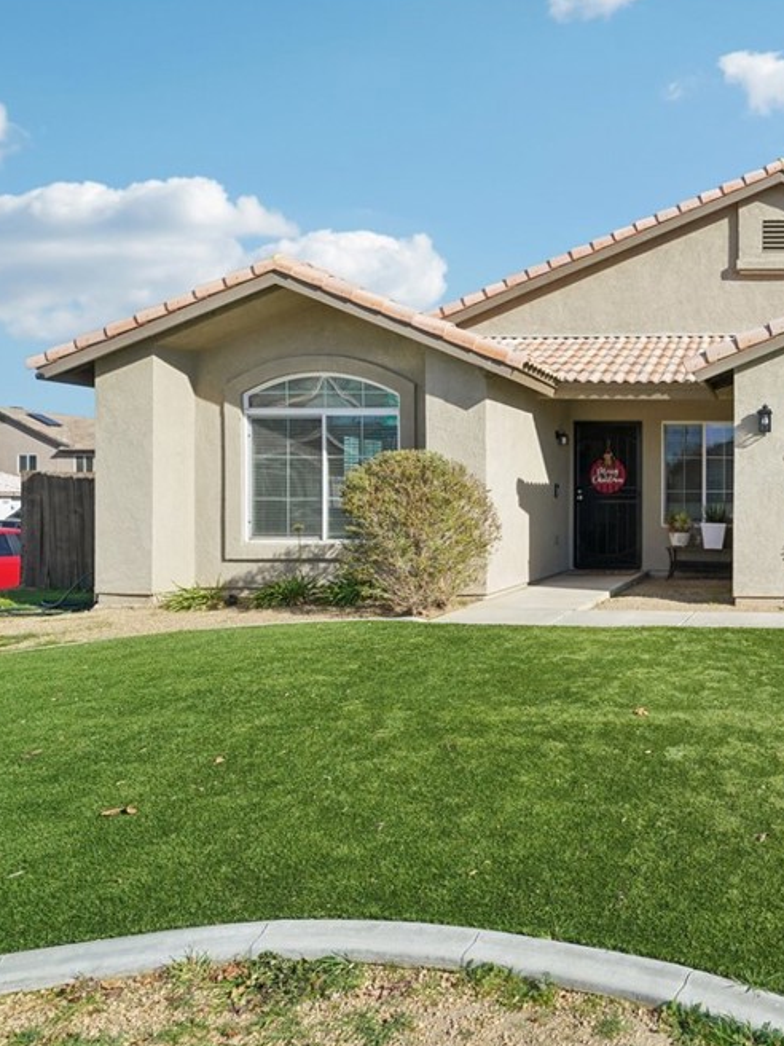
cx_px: 782
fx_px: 815
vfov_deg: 65.3
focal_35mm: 27
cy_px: 529
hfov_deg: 43.9
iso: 100
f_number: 8
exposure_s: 1/200
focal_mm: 18
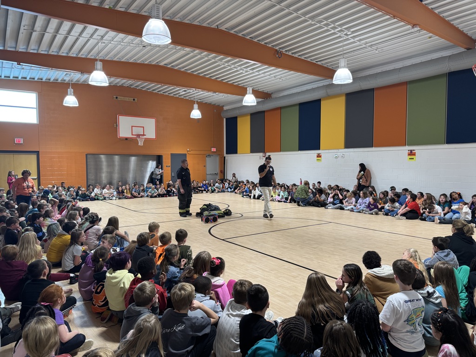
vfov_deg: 56.8
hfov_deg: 71.6
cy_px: 178
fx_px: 330
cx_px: 238
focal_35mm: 24
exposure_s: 1/120
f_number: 1.78
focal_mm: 6.76
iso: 160
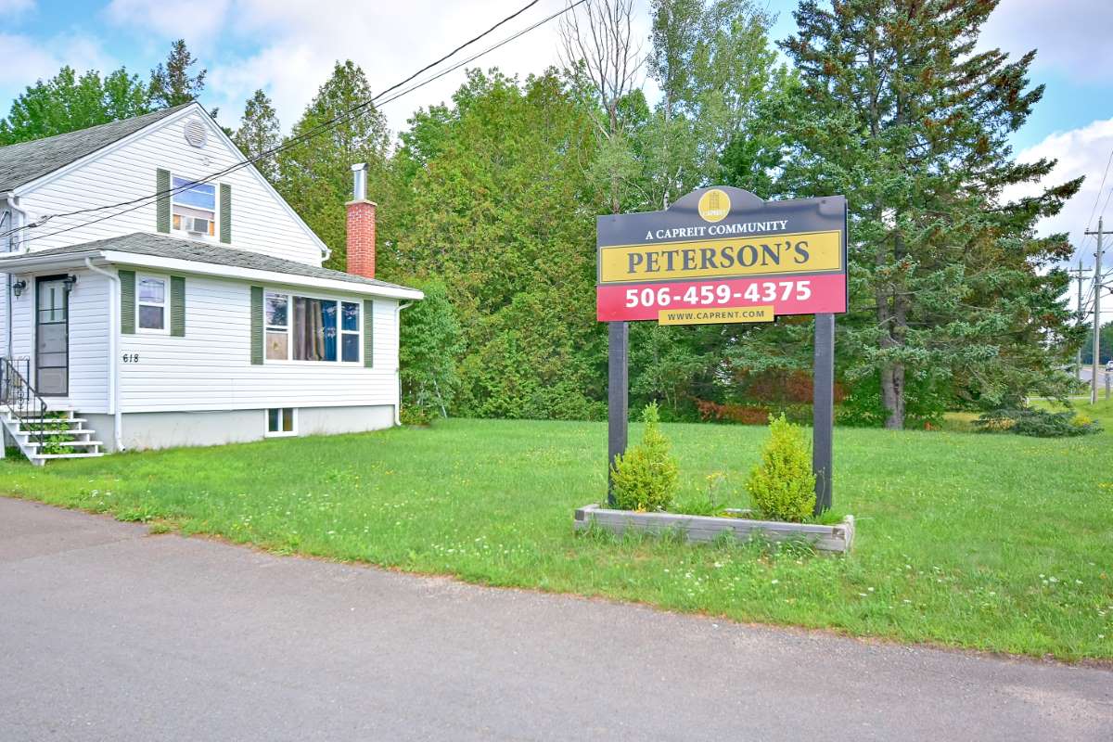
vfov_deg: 43.6
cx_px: 556
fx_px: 927
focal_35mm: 30
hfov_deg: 61.9
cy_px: 371
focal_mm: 20
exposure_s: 1/500
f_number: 7.1
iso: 320
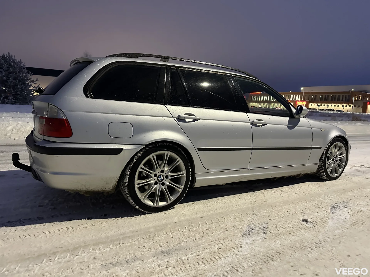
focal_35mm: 24
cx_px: 185
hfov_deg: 71.6
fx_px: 257
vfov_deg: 56.8
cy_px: 138
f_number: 1.78
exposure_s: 1/41
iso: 1000
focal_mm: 6.86
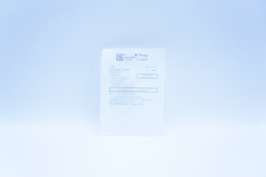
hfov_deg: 42.4
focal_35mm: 46
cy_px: 88
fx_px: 343
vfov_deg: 28.9
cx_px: 133
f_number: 4.5
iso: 800
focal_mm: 31
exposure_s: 1/250
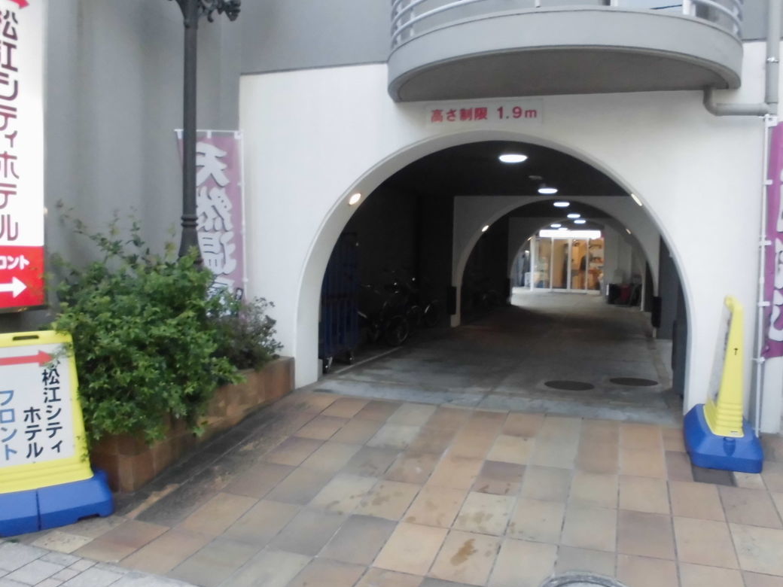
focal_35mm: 30
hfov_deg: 60.0
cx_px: 379
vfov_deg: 46.8
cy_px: 290
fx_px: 679
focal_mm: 4.6
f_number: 3.5
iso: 400
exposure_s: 1/60
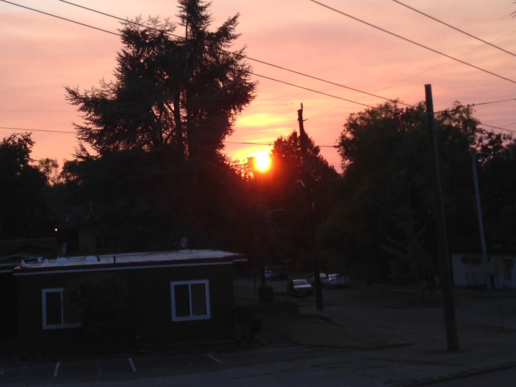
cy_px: 87
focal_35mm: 69
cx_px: 204
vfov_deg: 21.1
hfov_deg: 28.1
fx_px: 1029
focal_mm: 4.12
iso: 50
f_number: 2.4
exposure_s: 1/516
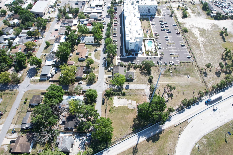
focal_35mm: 22
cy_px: 78
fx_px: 142
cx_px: 116
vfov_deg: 57.2
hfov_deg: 78.6
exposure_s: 1/1250
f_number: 2.8
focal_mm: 8.38
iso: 200
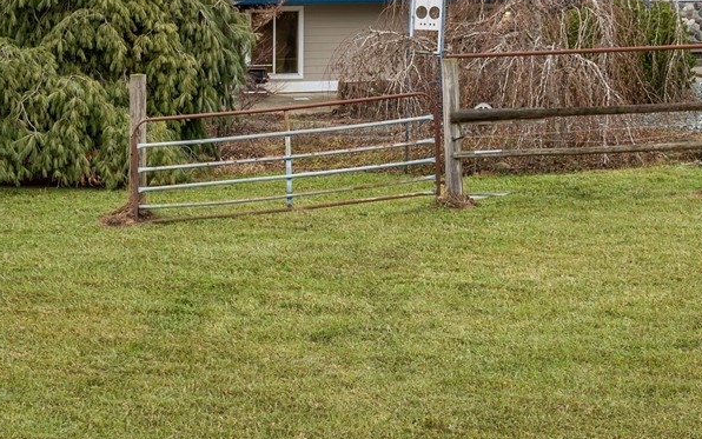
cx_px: 539
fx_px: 1665
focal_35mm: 87
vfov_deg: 14.8
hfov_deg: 23.5
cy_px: 16
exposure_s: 1/320
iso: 200
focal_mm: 30
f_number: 8
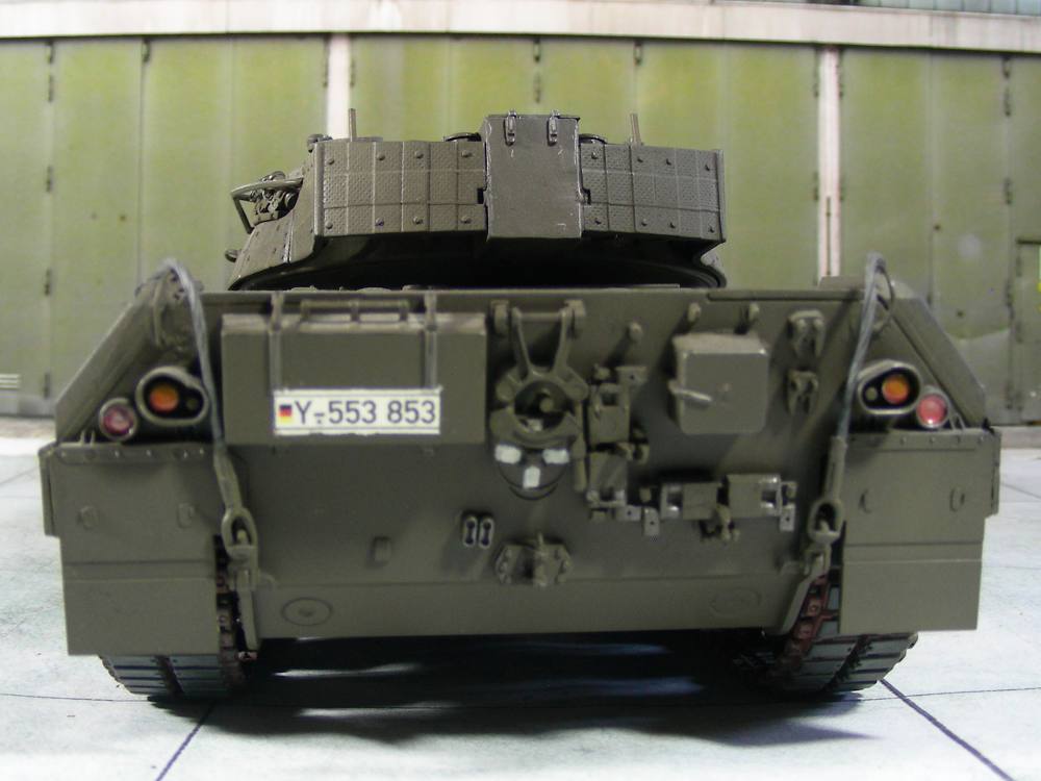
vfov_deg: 37.7
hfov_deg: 49.0
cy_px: 390
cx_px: 520
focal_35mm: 38
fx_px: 1143
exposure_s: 1/7.2
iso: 50
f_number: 3.5
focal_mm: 6.3
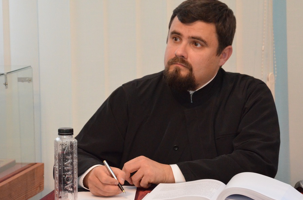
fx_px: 1760
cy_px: 93
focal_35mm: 210
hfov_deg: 9.8
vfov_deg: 6.5
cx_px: 151
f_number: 5.6
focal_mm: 105
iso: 4000
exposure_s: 1/60
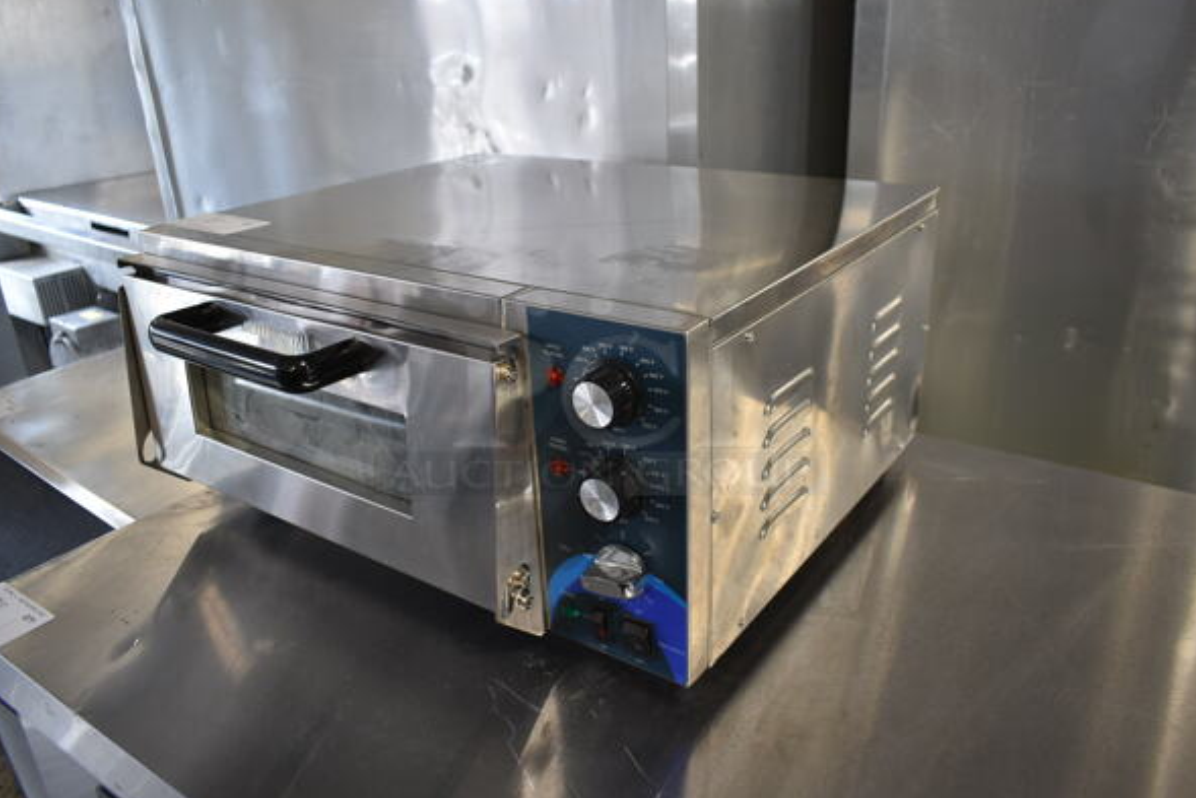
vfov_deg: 46.4
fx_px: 930
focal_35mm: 28
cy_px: 388
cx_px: 601
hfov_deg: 65.5
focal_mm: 18
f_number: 3.5
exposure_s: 1/30
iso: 400
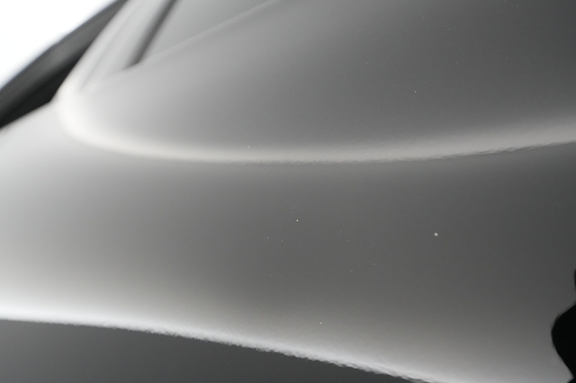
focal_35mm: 28
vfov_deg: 46.4
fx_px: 448
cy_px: 192
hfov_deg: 65.5
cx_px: 288
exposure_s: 1/100
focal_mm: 28
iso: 6400
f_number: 4.5
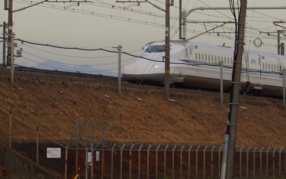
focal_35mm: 346
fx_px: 2697
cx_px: 143
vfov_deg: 3.8
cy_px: 35
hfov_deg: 6.1
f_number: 5.6
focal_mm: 150
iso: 200
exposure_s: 1/250
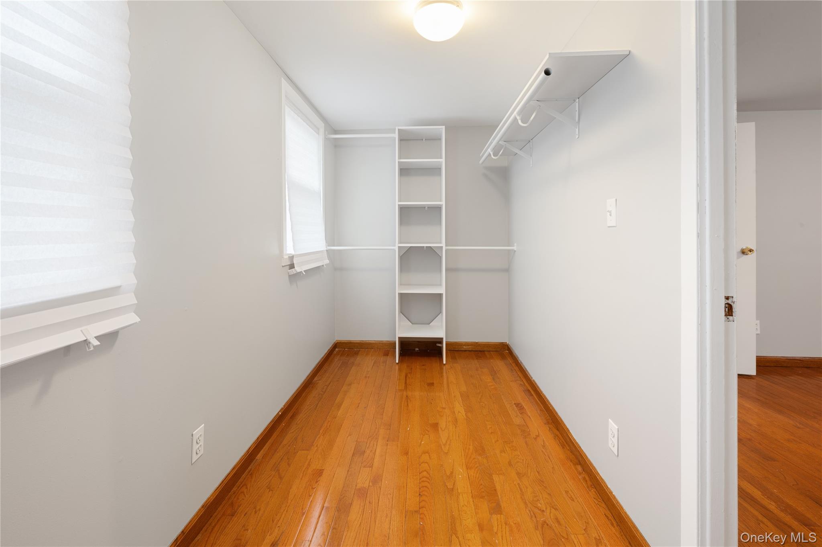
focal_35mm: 14
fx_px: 319
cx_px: 411
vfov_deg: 81.1
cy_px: 274
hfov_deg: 104.3
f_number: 14
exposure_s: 1.3
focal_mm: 14
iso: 400
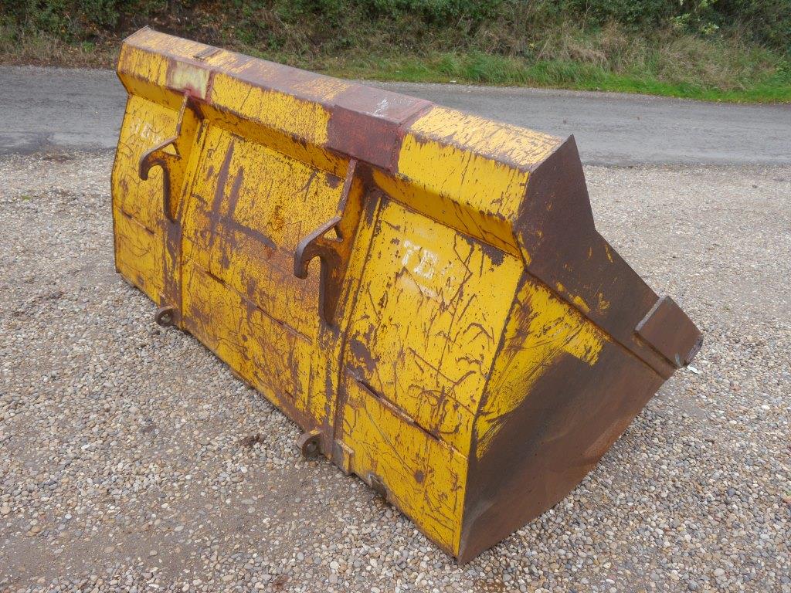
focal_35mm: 32
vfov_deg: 44.2
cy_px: 296
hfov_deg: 56.8
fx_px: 731
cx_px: 396
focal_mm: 16
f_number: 5
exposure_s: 1/160
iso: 160
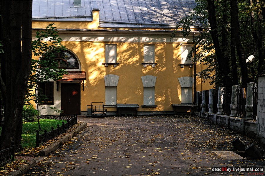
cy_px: 88
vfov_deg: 18.1
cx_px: 132
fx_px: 551
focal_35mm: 75
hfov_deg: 27.0
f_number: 4
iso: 320
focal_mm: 50
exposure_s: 1/500
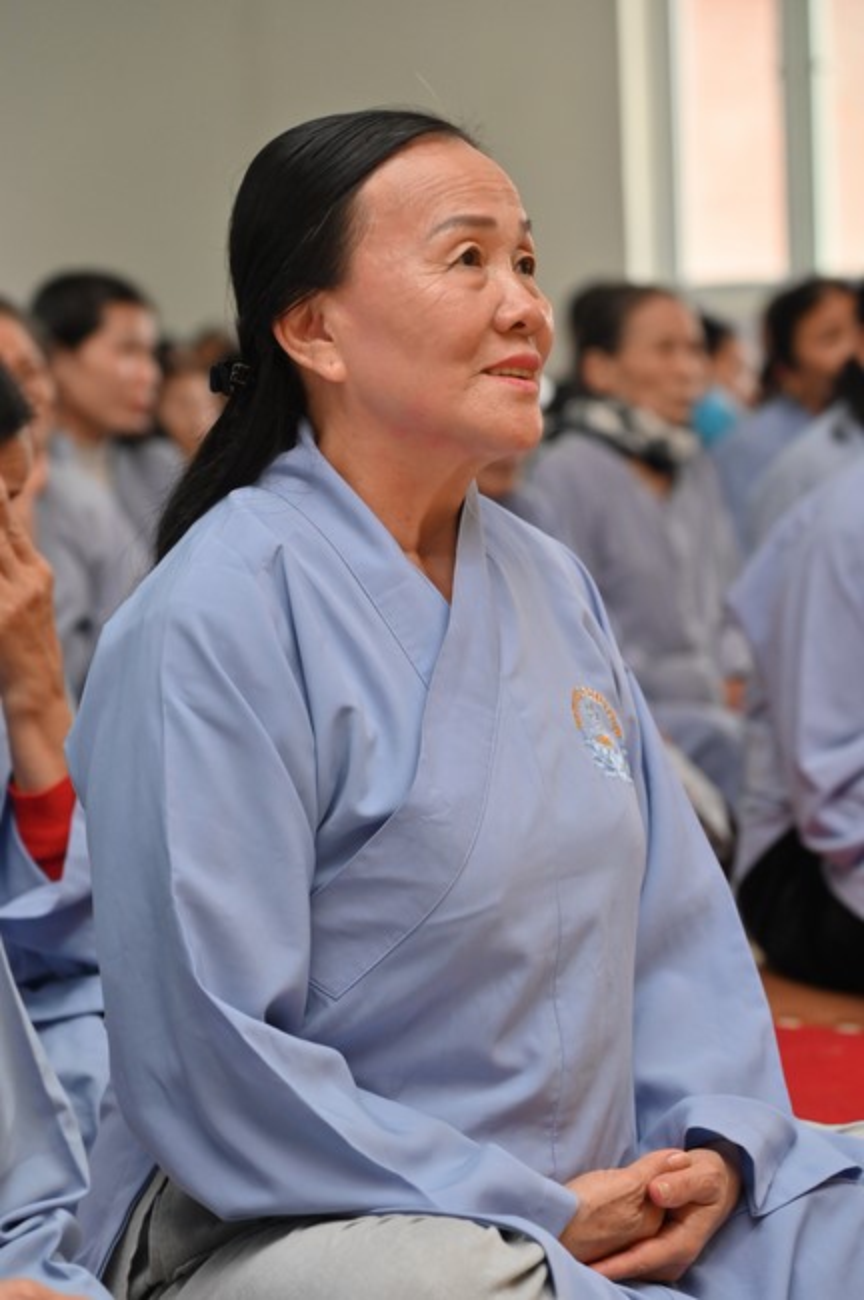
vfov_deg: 17.1
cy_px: 650
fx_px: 4329
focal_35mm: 120
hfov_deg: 11.4
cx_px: 432
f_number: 5.6
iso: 1600
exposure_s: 1/125
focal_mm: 120
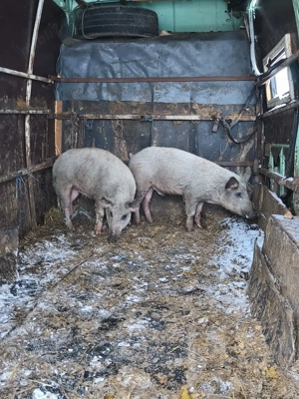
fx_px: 426
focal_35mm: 37
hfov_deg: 38.7
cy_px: 200
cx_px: 150
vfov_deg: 50.1
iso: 1250
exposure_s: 1/33.3
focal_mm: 6.18
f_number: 1.65
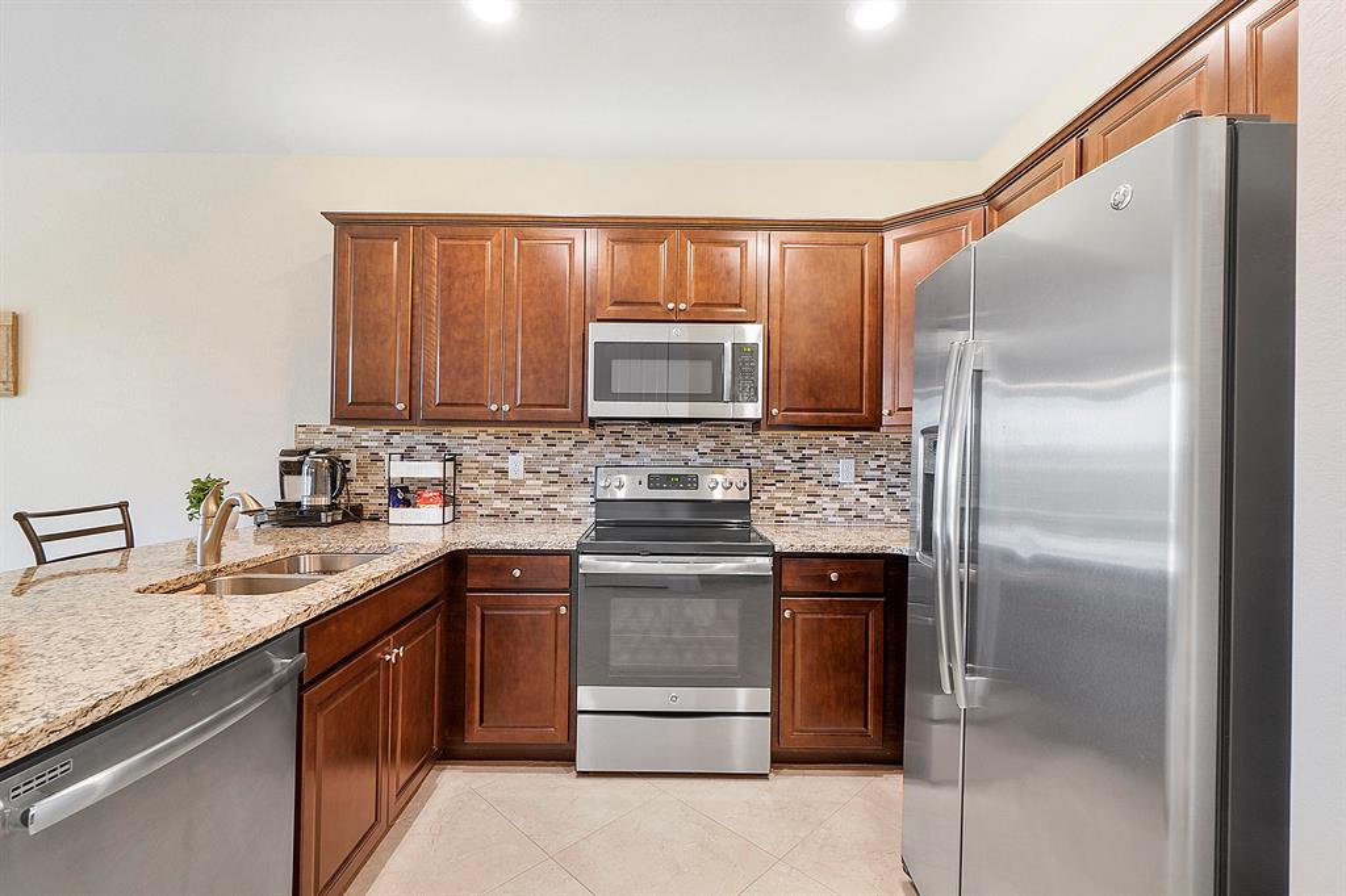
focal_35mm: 15
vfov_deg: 77.3
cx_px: 673
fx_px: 561
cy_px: 448
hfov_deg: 100.4
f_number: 11
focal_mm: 10
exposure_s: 1/2
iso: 160
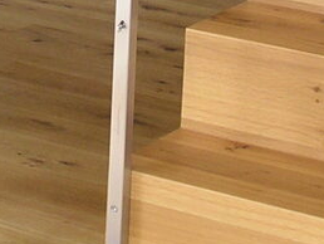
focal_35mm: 184
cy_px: -237
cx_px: 58
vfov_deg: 7.8
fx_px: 1724
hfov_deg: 10.7
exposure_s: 1/45
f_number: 2.8
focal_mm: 7.8
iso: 100
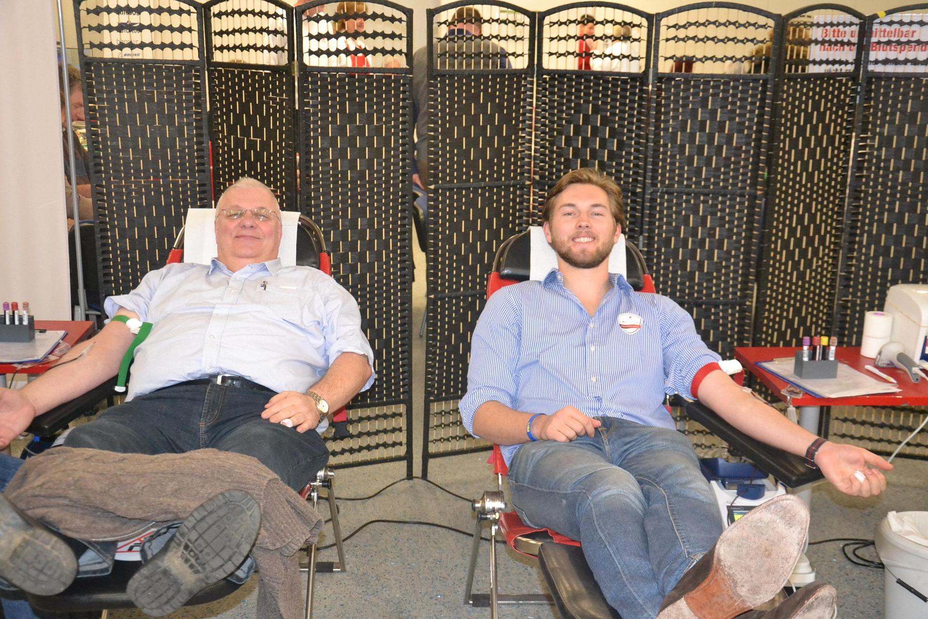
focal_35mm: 45
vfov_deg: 29.9
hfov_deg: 43.6
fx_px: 1160
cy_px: 310
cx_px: 464
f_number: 4.2
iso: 3200
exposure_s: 1/60
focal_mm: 30
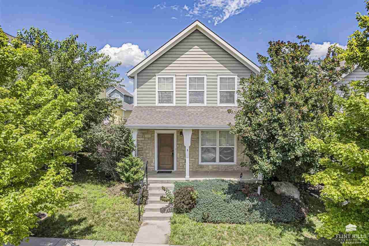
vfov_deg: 57.2
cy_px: 123
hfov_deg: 78.6
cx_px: 184
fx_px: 225
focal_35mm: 22
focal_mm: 8.38
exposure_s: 1/1600
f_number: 2.8
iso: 100
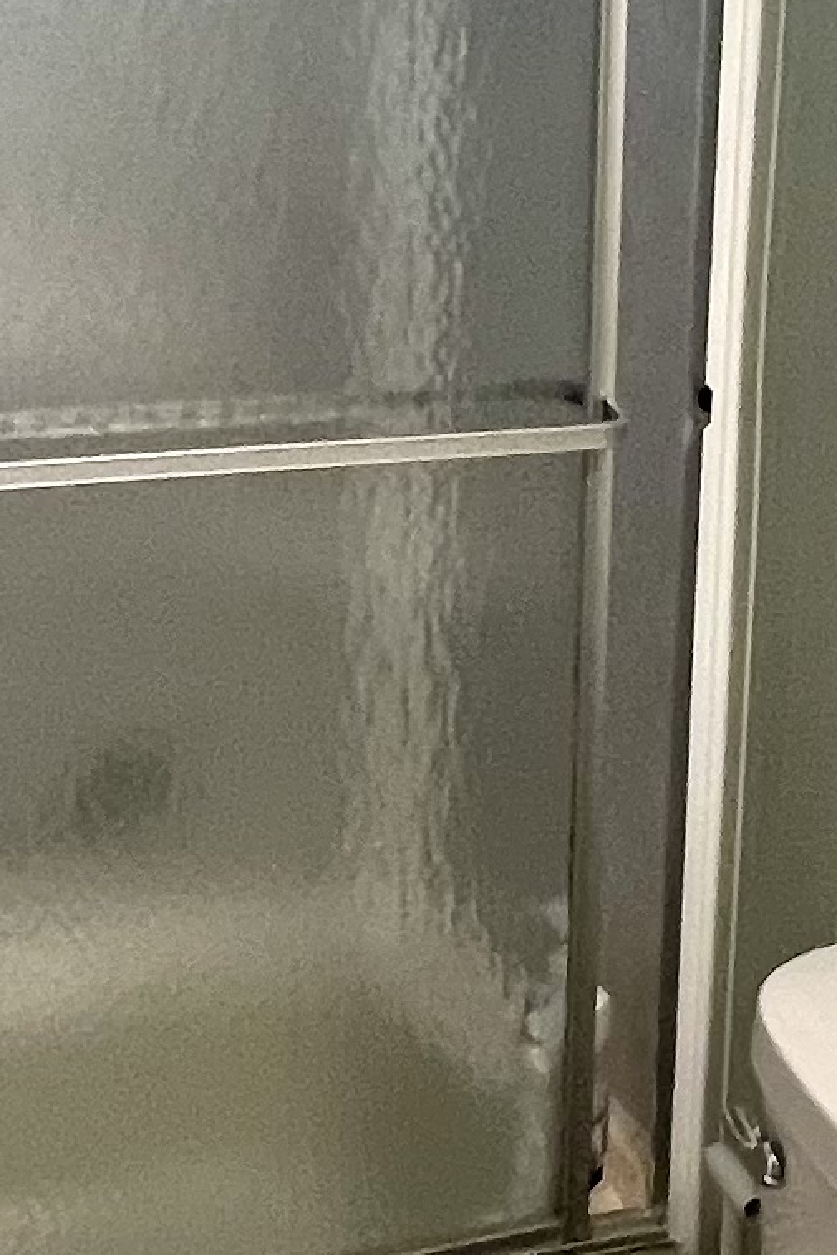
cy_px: 574
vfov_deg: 28.1
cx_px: 713
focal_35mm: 72
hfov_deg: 18.7
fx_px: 2510
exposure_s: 1/60
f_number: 1.8
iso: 160
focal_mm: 1.57
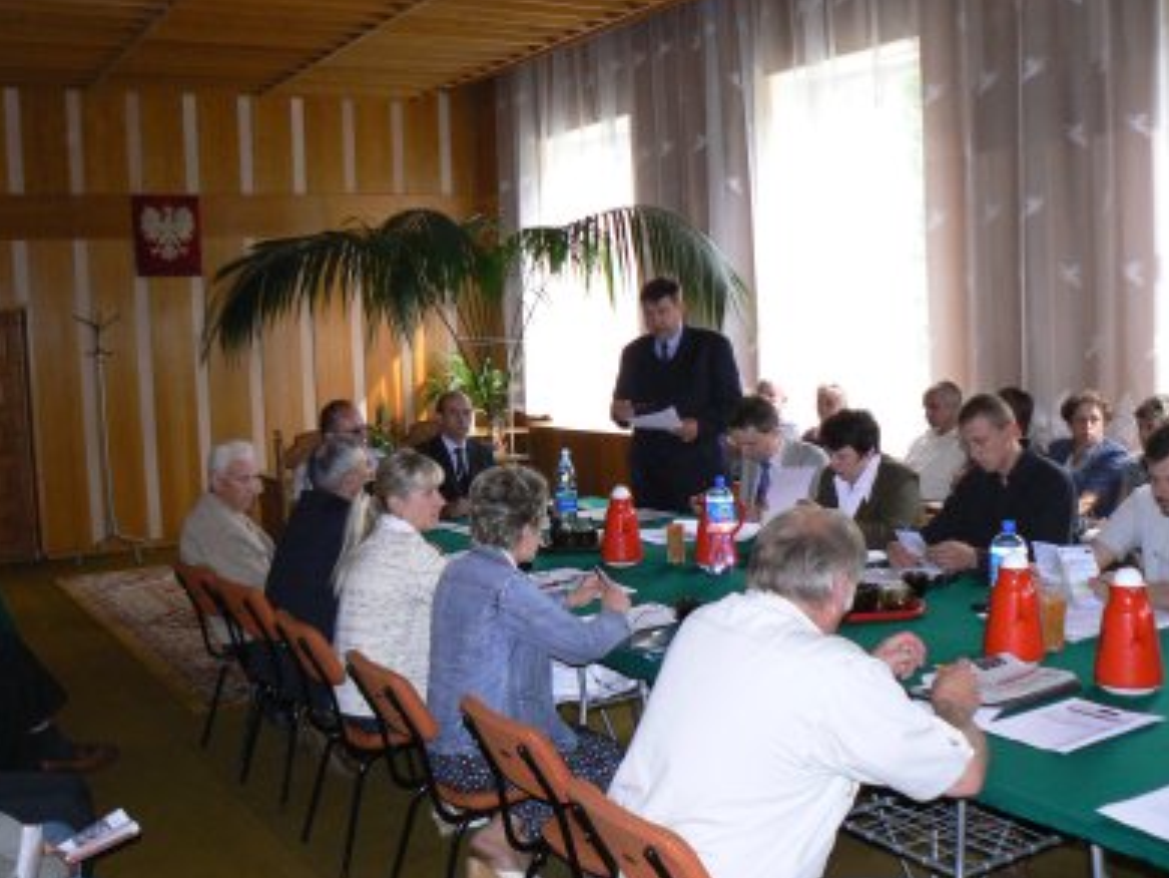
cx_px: 577
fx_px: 1250
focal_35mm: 37
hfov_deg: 50.1
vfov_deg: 38.7
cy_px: 439
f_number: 2.8
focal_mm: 6
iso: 200
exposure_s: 1/30
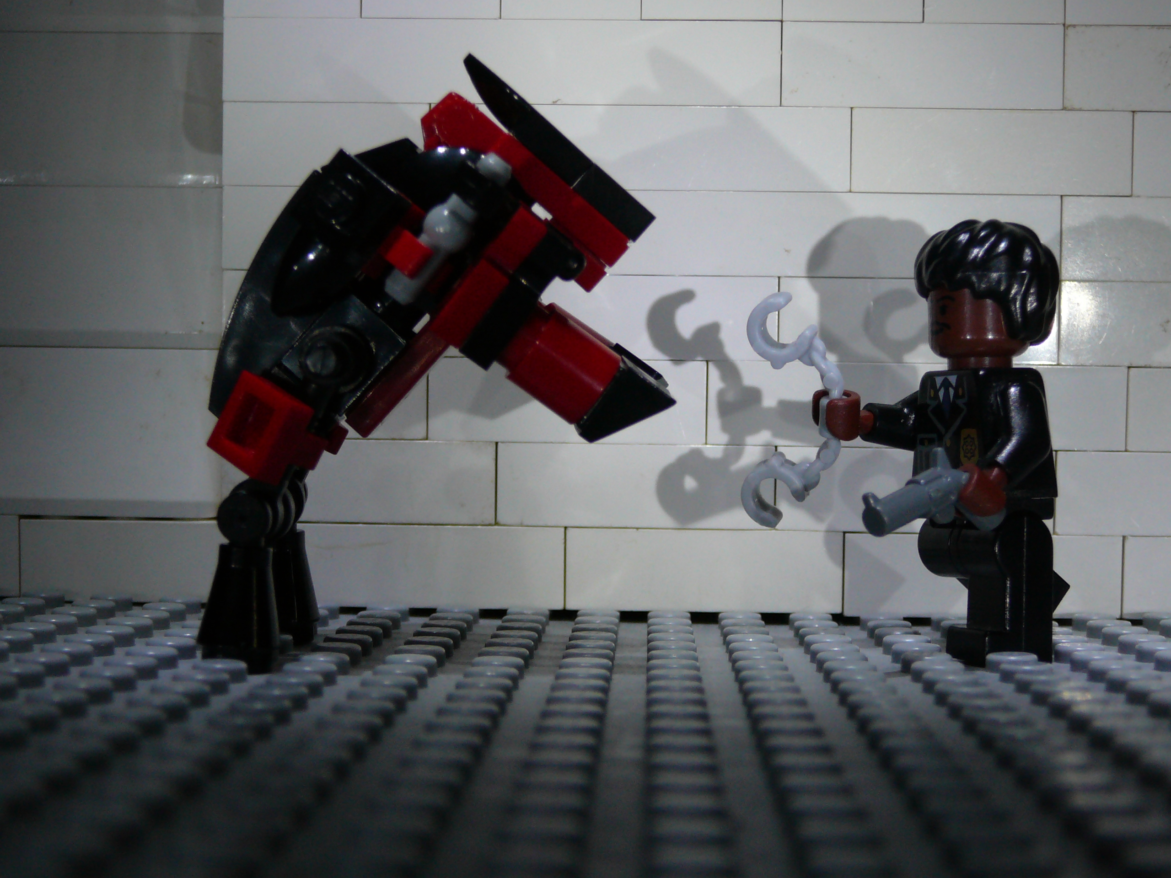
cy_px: 439
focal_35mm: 61
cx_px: 586
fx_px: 2064
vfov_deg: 24.0
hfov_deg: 31.7
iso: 125
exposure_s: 1/30
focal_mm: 9.1
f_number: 3.6
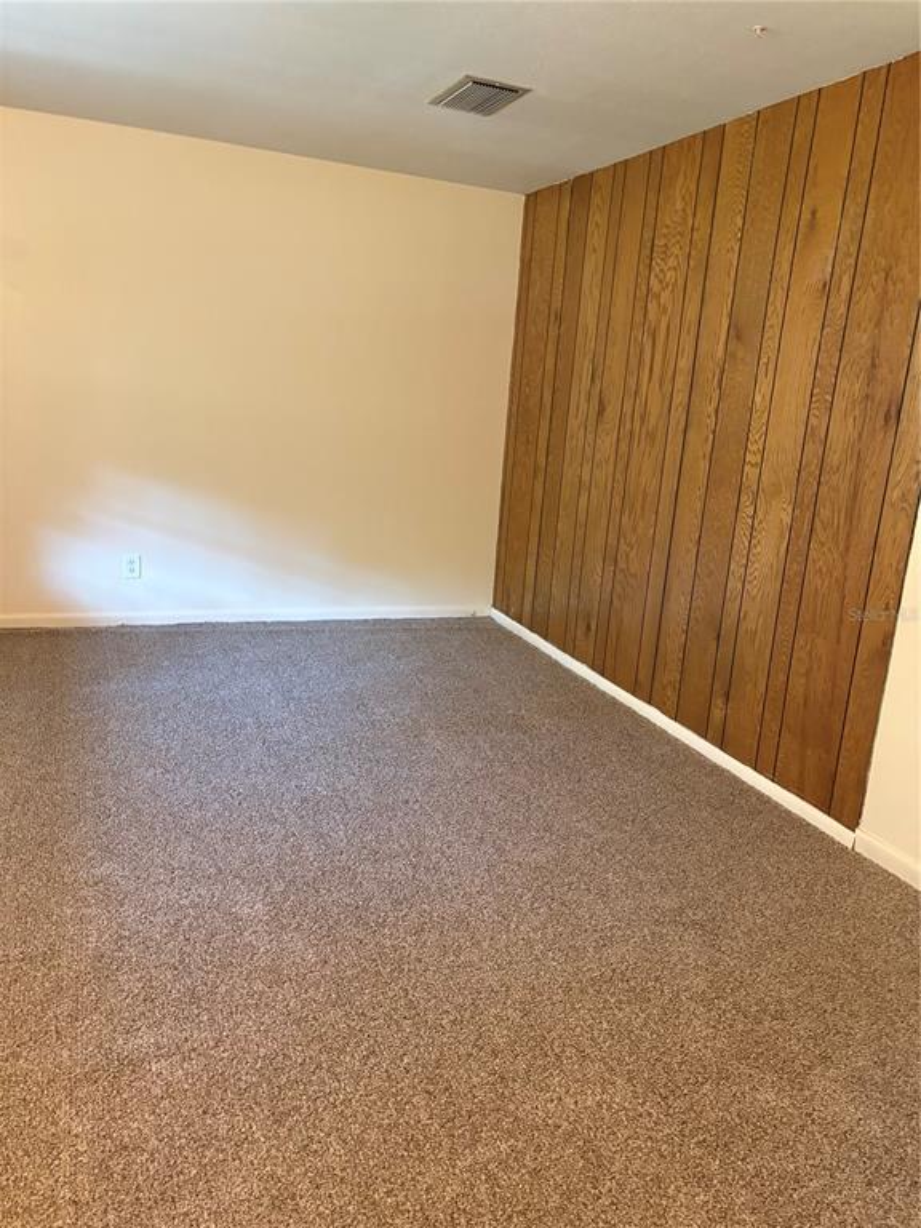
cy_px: 614
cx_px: 460
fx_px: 922
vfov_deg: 67.3
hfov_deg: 53.1
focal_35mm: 26
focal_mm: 5.96
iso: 640
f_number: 1.6
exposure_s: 1/40
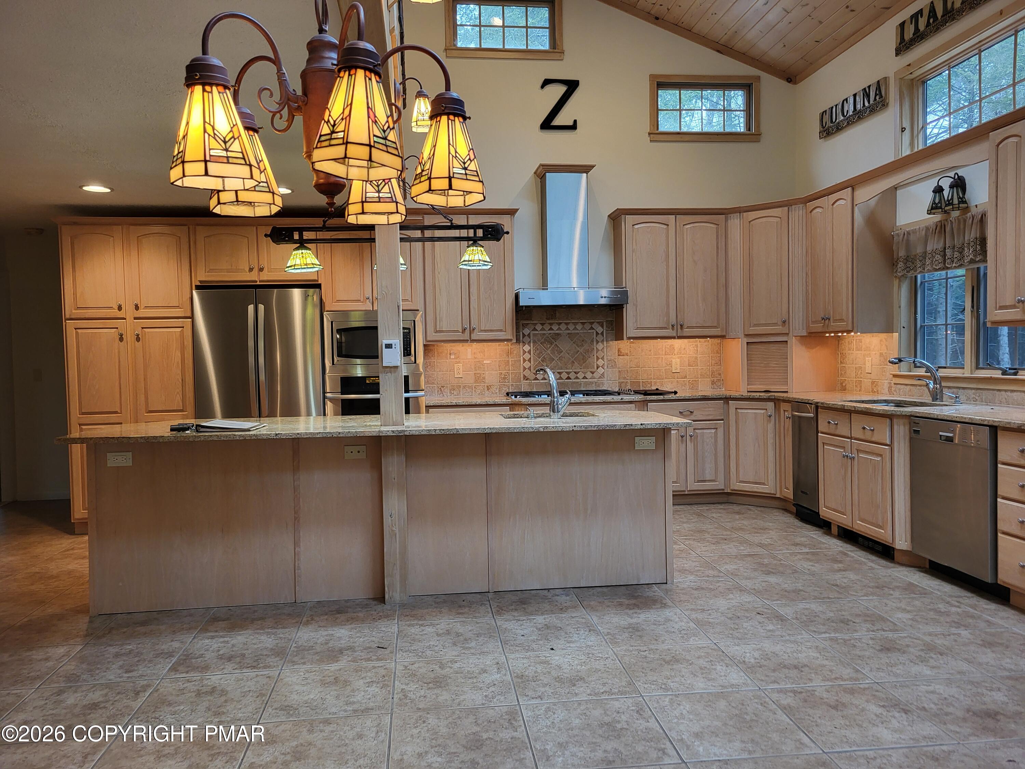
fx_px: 770
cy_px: 384
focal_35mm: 26
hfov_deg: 67.3
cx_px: 512
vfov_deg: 53.1
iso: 160
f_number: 1.8
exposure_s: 1/60
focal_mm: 5.4
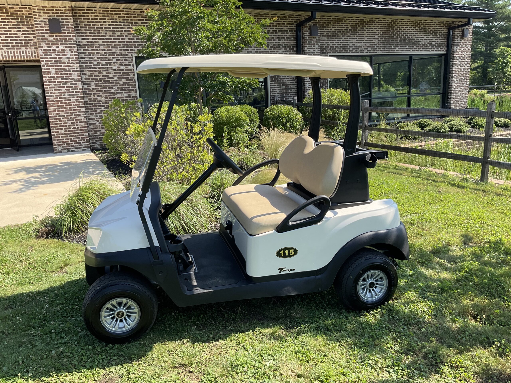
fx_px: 428
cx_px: 256
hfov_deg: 61.7
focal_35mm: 29
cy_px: 192
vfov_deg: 48.2
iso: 16
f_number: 1.8
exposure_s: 1/620
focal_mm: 3
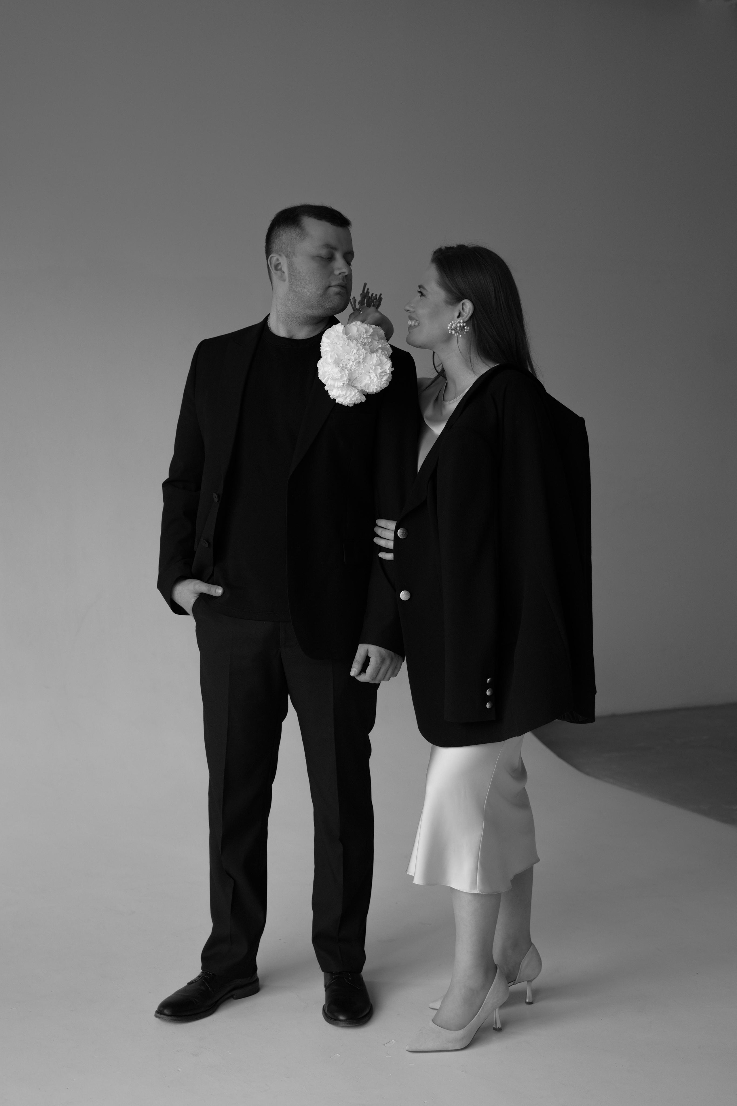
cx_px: 368
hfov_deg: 29.9
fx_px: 1382
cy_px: 553
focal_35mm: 45
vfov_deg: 43.6
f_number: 2.8
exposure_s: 1/800
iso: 400
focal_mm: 45
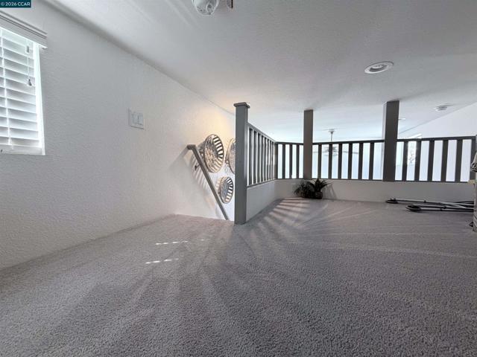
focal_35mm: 14
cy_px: 178
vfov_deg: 85.7
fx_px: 193
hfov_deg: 102.1
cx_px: 238
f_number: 2.2
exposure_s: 1/120
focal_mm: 2.22
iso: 320
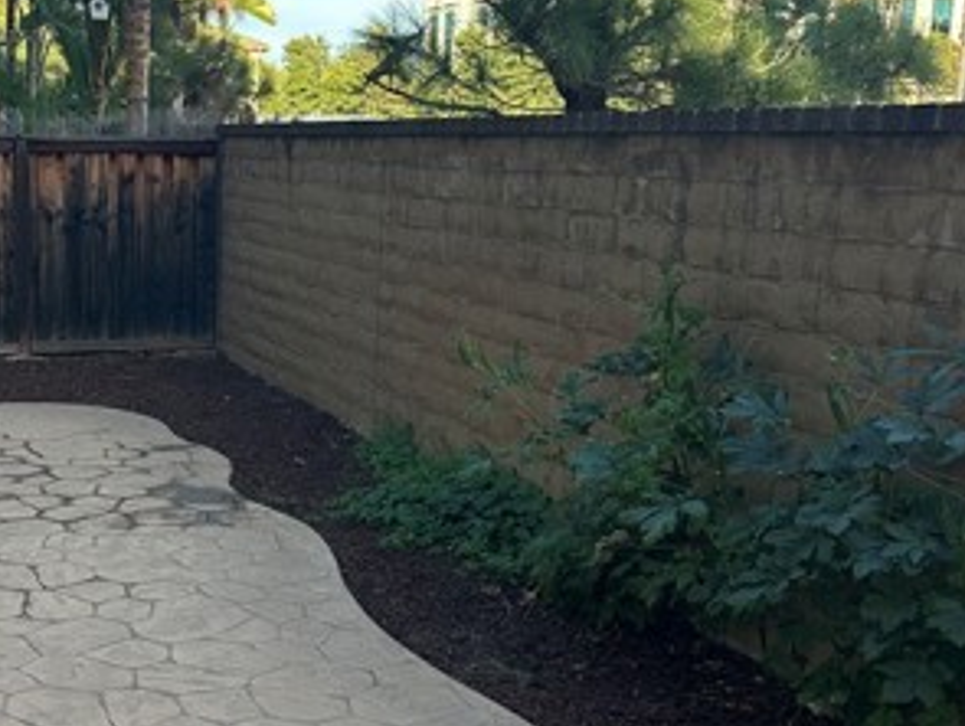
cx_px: 203
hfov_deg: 35.7
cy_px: 392
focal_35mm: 52
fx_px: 1451
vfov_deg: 28.1
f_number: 1.78
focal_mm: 6.86
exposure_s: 1/999
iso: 80
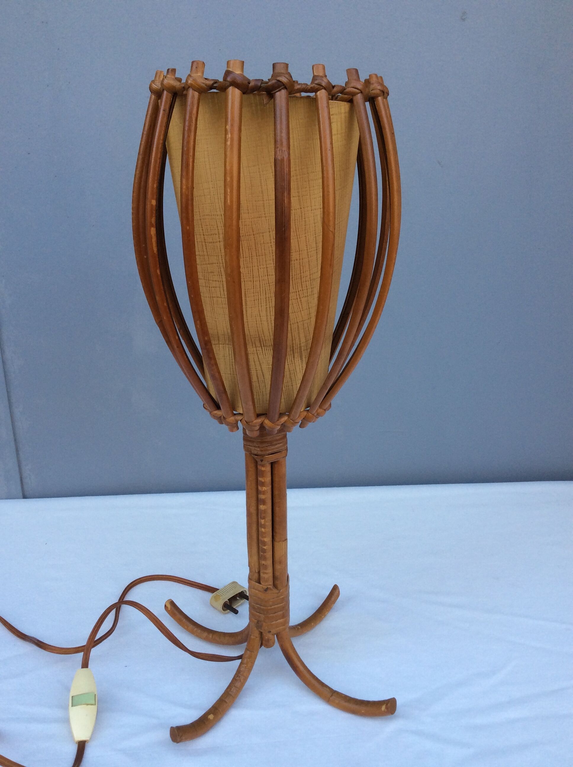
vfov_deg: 56.9
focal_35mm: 32
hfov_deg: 44.1
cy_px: 384
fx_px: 708
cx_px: 286
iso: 32
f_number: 2.4
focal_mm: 3.3
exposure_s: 1/244
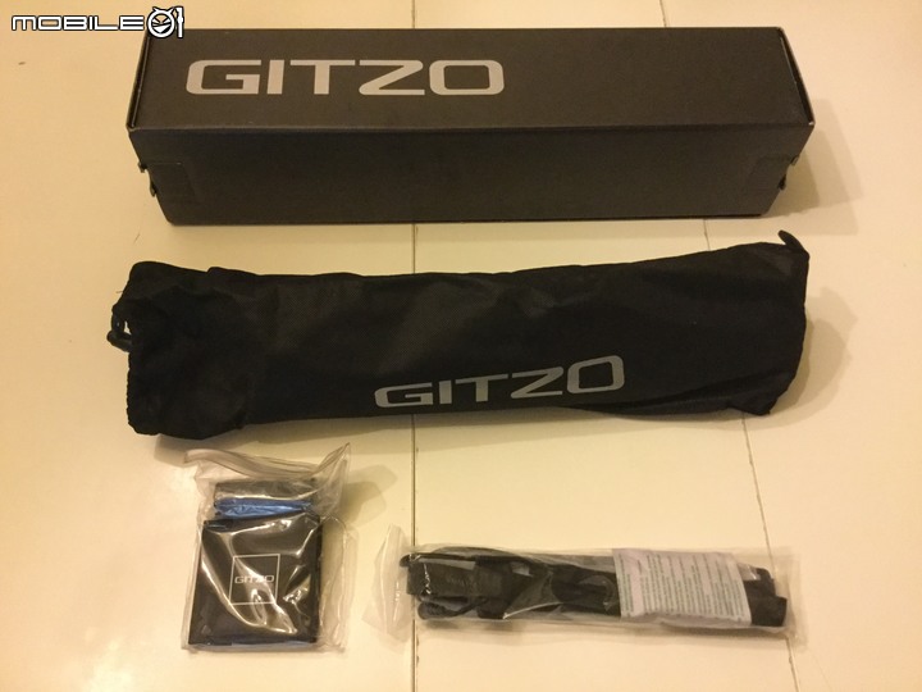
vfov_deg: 45.4
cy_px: 346
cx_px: 461
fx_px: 826
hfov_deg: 58.4
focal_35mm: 31
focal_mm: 3.3
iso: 400
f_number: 2.4
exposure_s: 1/15
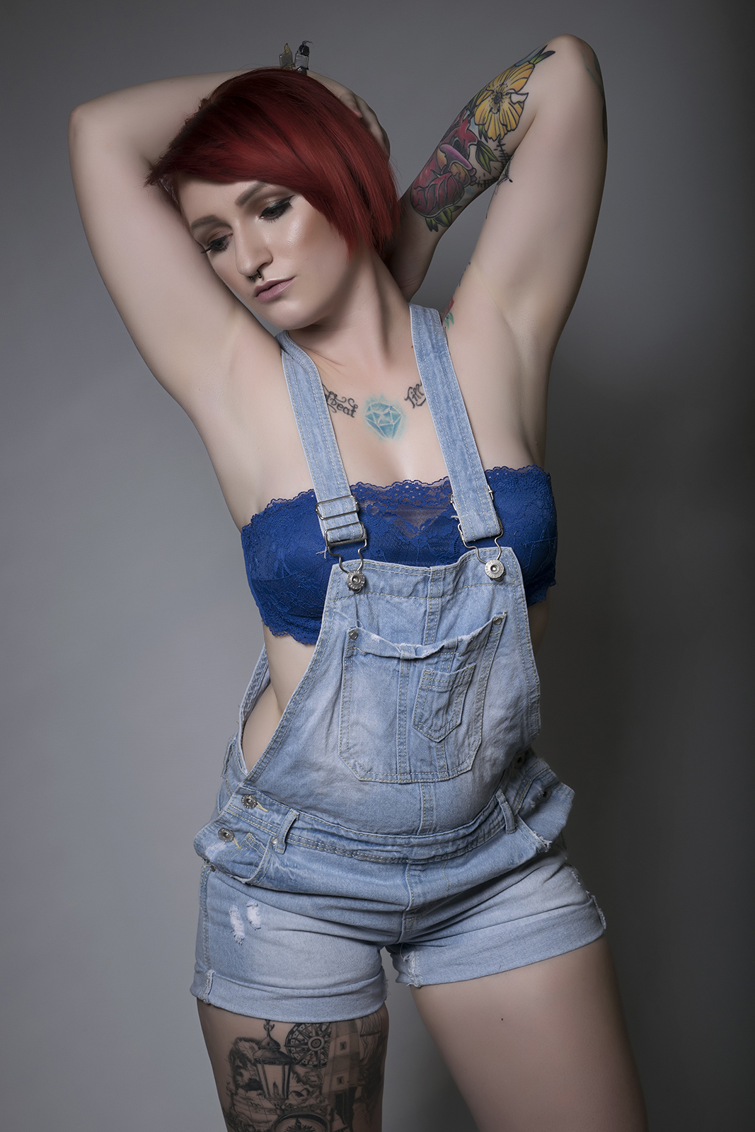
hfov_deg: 16.6
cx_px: 378
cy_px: 566
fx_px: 2595
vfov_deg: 24.6
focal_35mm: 82
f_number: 11
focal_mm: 55
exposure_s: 1/160
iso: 100
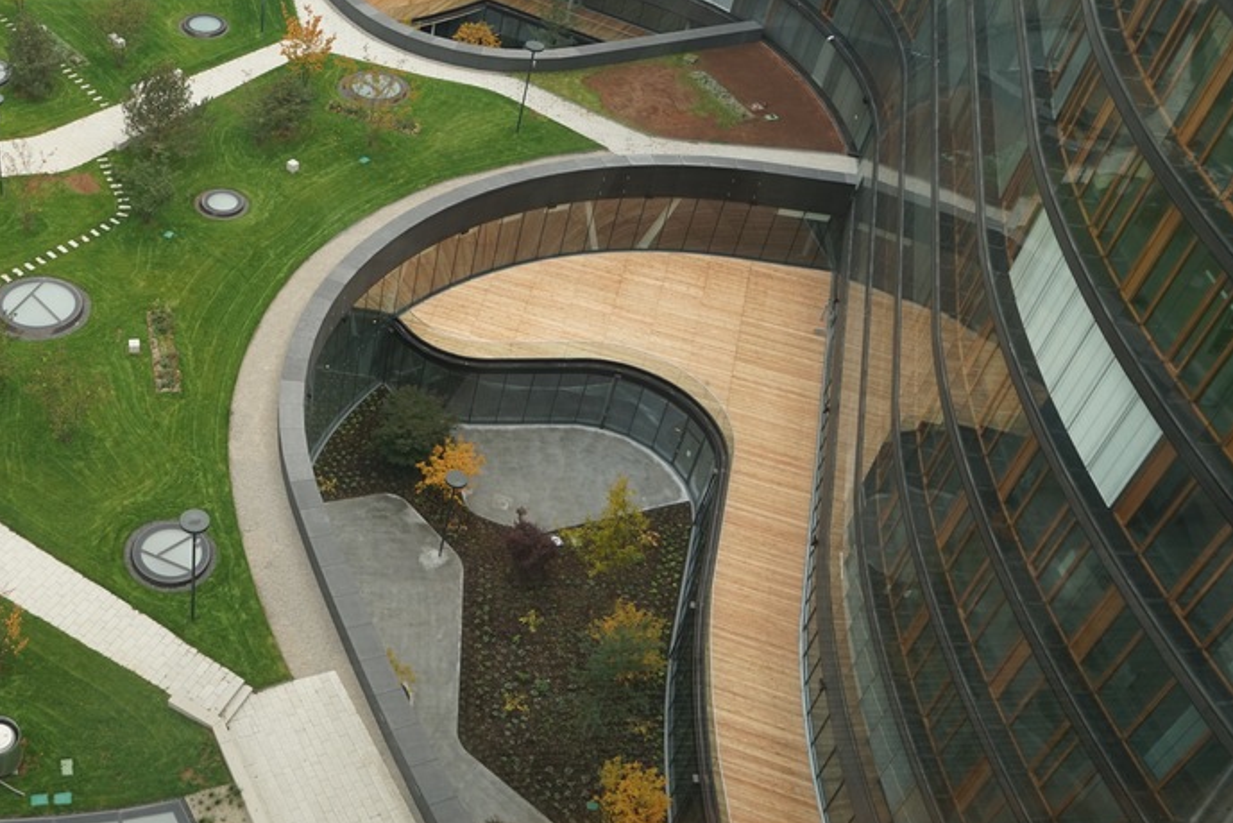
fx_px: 1336
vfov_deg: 34.2
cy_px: 395
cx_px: 243
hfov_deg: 46.8
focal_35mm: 39
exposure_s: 1/100
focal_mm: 24
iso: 200
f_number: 8
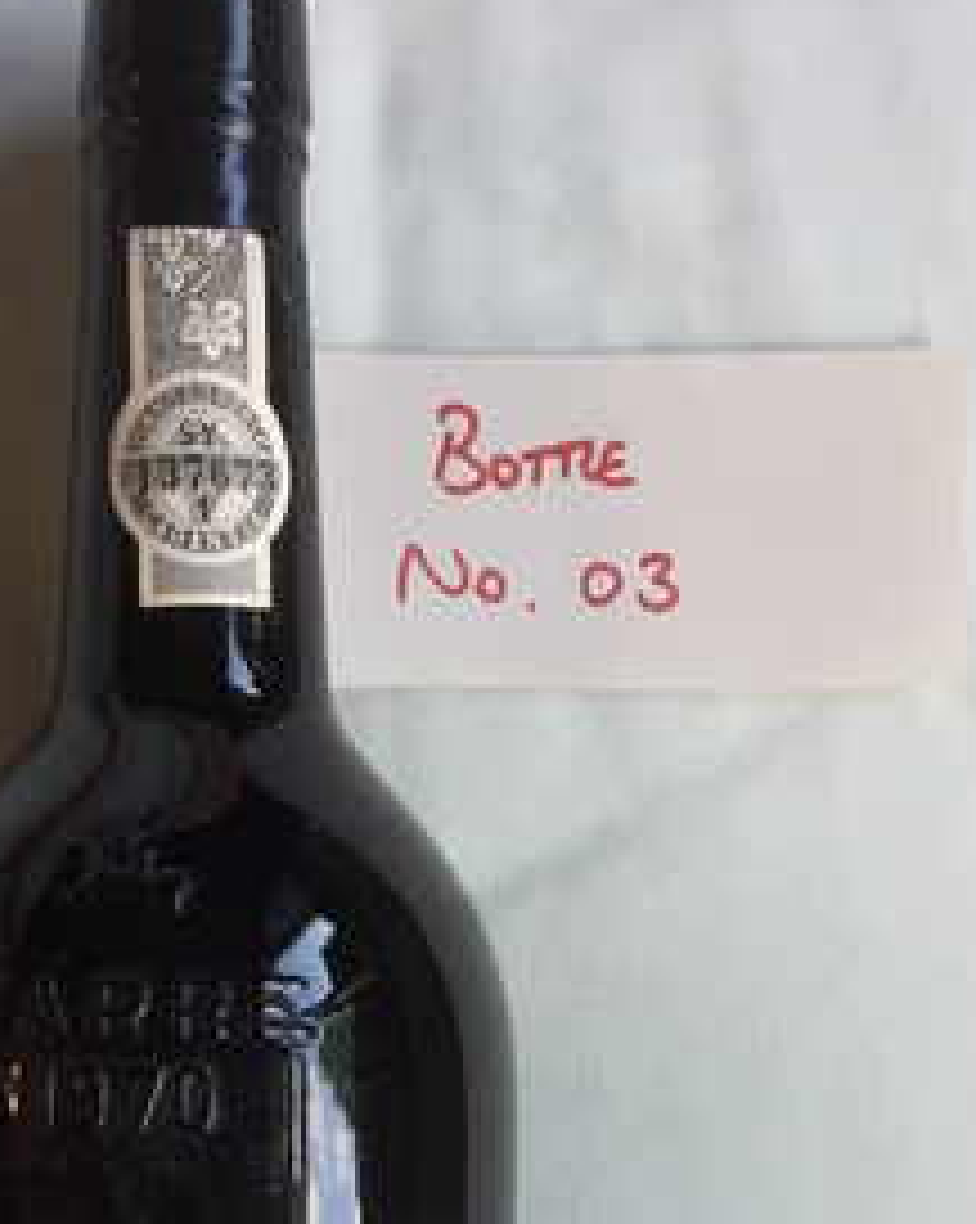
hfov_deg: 25.7
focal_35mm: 59
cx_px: 412
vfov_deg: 30.6
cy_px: 1102
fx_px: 2134
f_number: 2.2
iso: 50
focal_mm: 4.15
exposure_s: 1/33
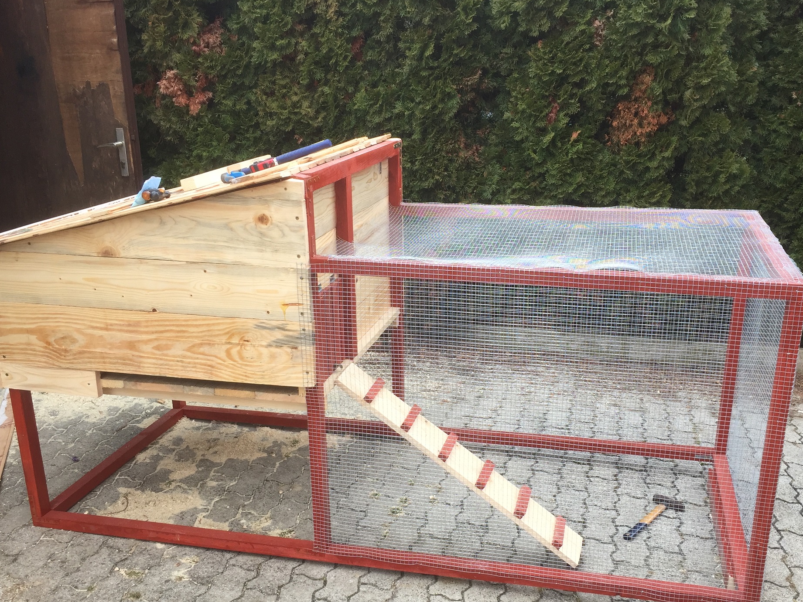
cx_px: 435
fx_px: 835
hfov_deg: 51.3
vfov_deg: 39.6
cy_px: 349
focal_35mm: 36
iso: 32
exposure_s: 1/178
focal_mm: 4.15
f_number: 2.2
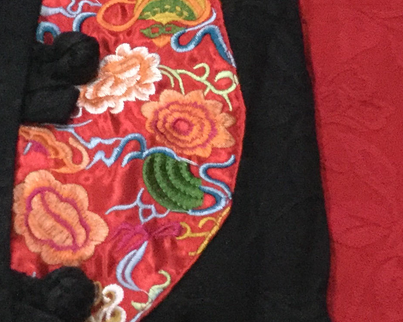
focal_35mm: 106
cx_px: 300
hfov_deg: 18.0
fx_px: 1264
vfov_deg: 14.5
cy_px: 69
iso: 500
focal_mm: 3.3
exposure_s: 1/17
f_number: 2.4
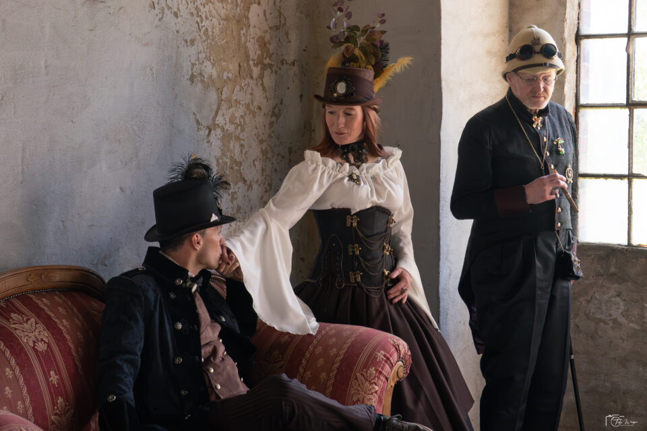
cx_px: 324
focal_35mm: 82
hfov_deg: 24.8
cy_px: 216
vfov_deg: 16.7
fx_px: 1474
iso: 2500
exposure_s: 1/100
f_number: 11
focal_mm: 55
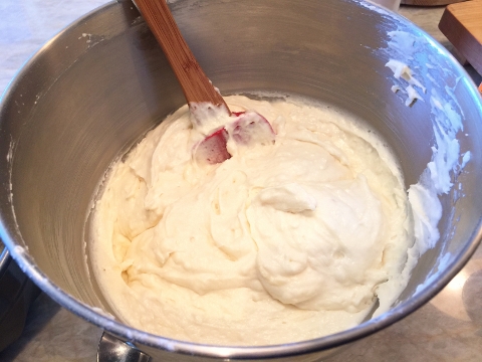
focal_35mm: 29
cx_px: 241
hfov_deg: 61.7
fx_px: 404
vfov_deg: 48.2
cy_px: 181
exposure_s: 1/30
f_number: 2.2
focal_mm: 4.15
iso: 50
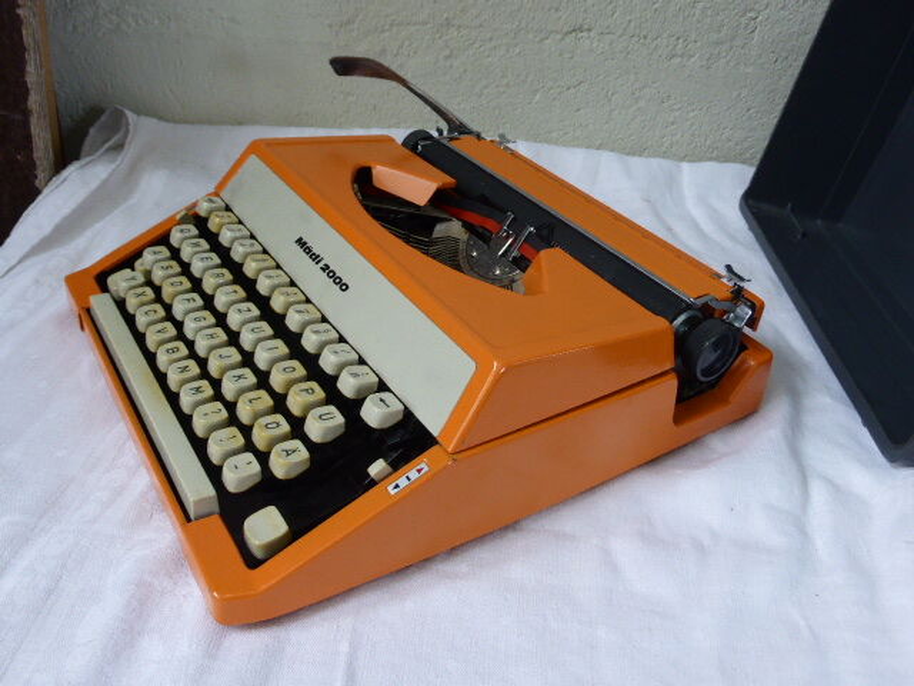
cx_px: 457
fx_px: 819
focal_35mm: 31
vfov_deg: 45.4
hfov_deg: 58.4
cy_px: 343
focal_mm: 5.4
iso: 200
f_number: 3.6
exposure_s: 1/60
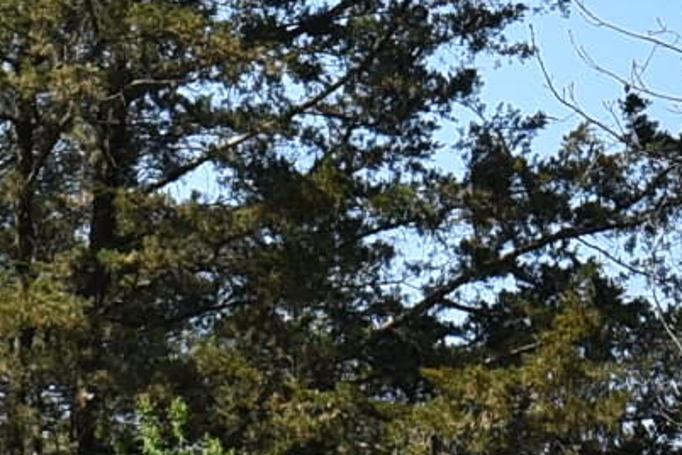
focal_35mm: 380
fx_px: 7198
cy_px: -51
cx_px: 545
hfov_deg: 5.4
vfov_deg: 3.6
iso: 100
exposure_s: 1/250
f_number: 8
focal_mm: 34
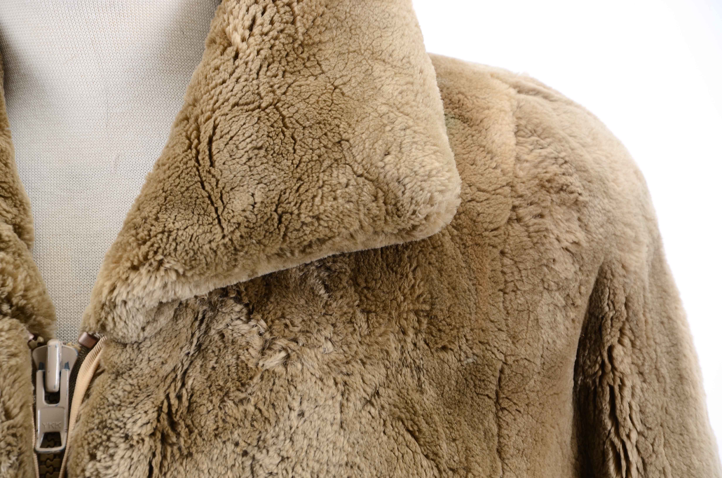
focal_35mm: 158
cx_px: 361
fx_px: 3152
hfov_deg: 13.1
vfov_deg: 8.7
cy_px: 239
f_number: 7.1
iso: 160
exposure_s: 1/80
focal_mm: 105
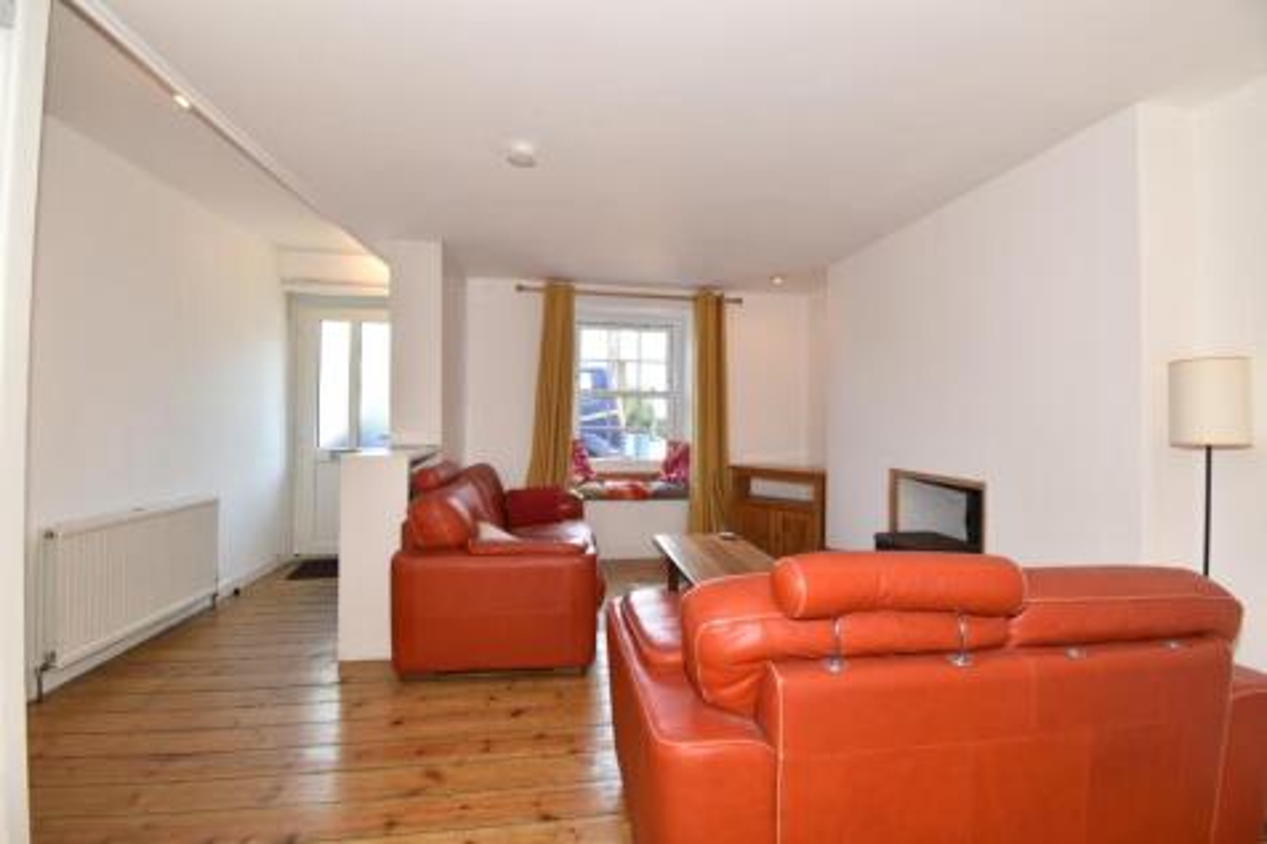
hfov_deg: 100.4
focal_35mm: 15
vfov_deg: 77.3
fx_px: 528
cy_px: 422
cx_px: 634
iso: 100
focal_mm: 10
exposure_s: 1/13
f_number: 6.3
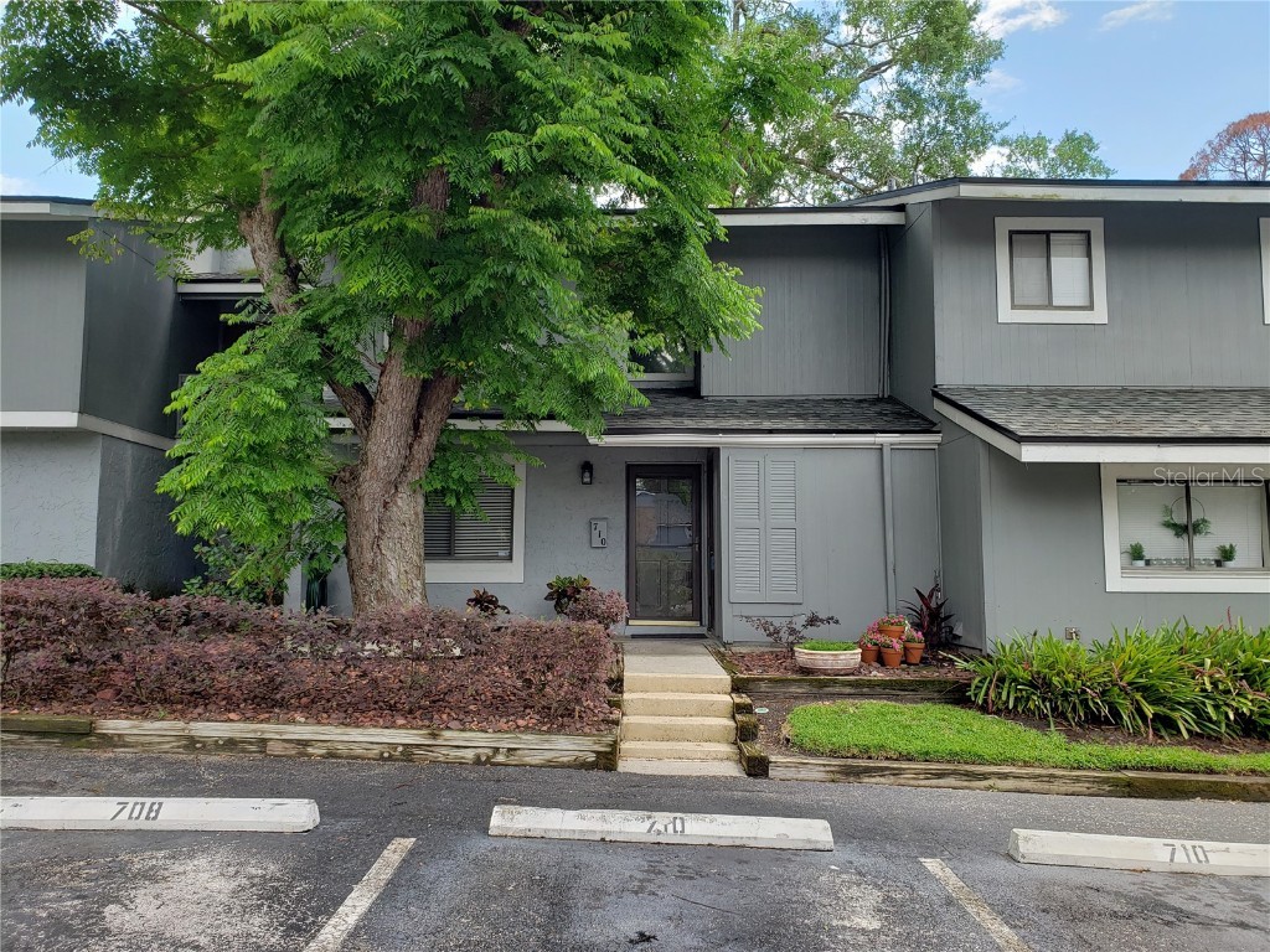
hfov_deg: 67.3
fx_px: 954
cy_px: 476
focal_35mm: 26
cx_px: 635
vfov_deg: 53.1
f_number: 2.4
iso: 50
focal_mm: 4.3
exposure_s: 1/365
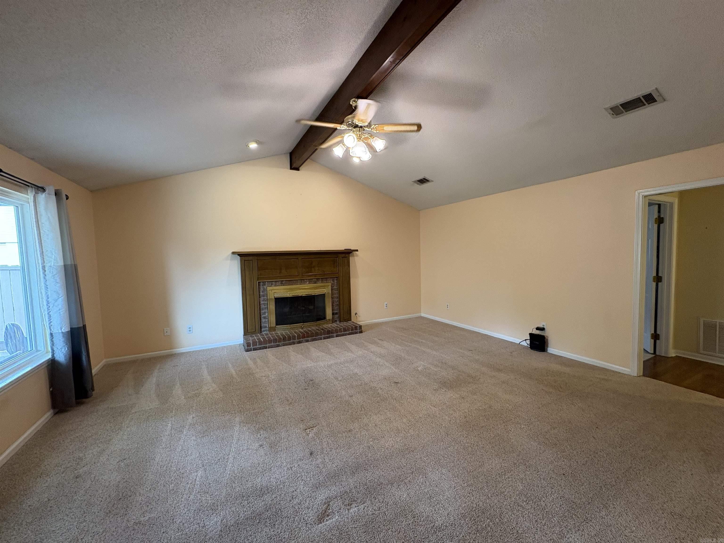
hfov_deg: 102.1
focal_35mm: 14
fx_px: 293
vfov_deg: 85.7
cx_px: 362
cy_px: 272
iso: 160
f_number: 2.2
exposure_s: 1/60
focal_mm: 2.22
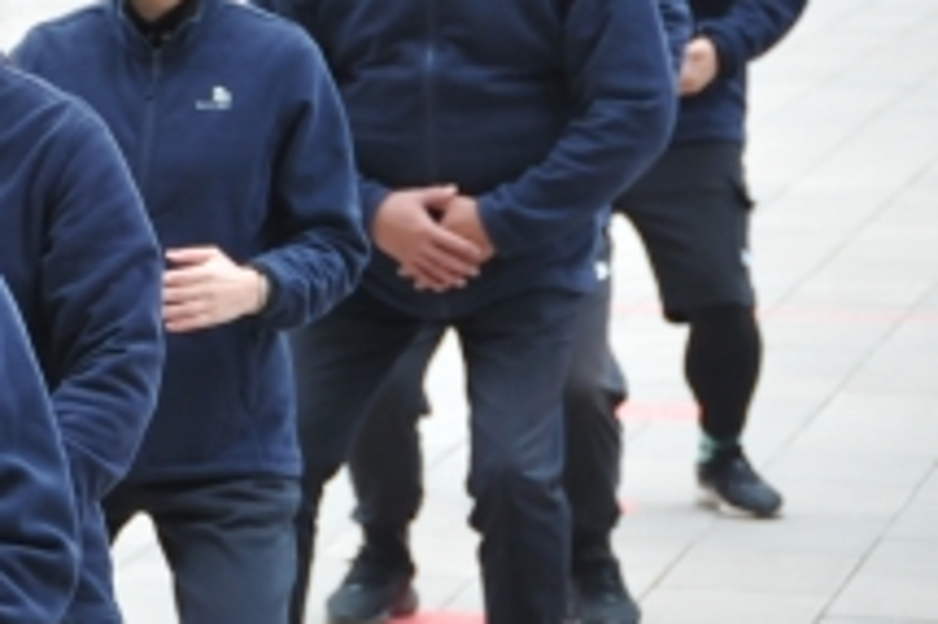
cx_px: -240
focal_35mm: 314
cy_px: 22
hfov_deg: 6.5
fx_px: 8175
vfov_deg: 4.4
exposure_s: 1/40
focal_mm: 82
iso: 800
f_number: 5
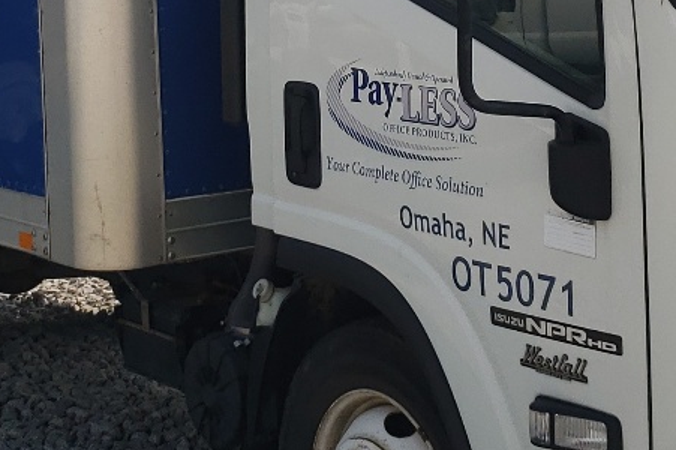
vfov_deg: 14.0
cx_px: 292
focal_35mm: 96
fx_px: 1801
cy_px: 12
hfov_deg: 21.2
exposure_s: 1/5000
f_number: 1.5
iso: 50
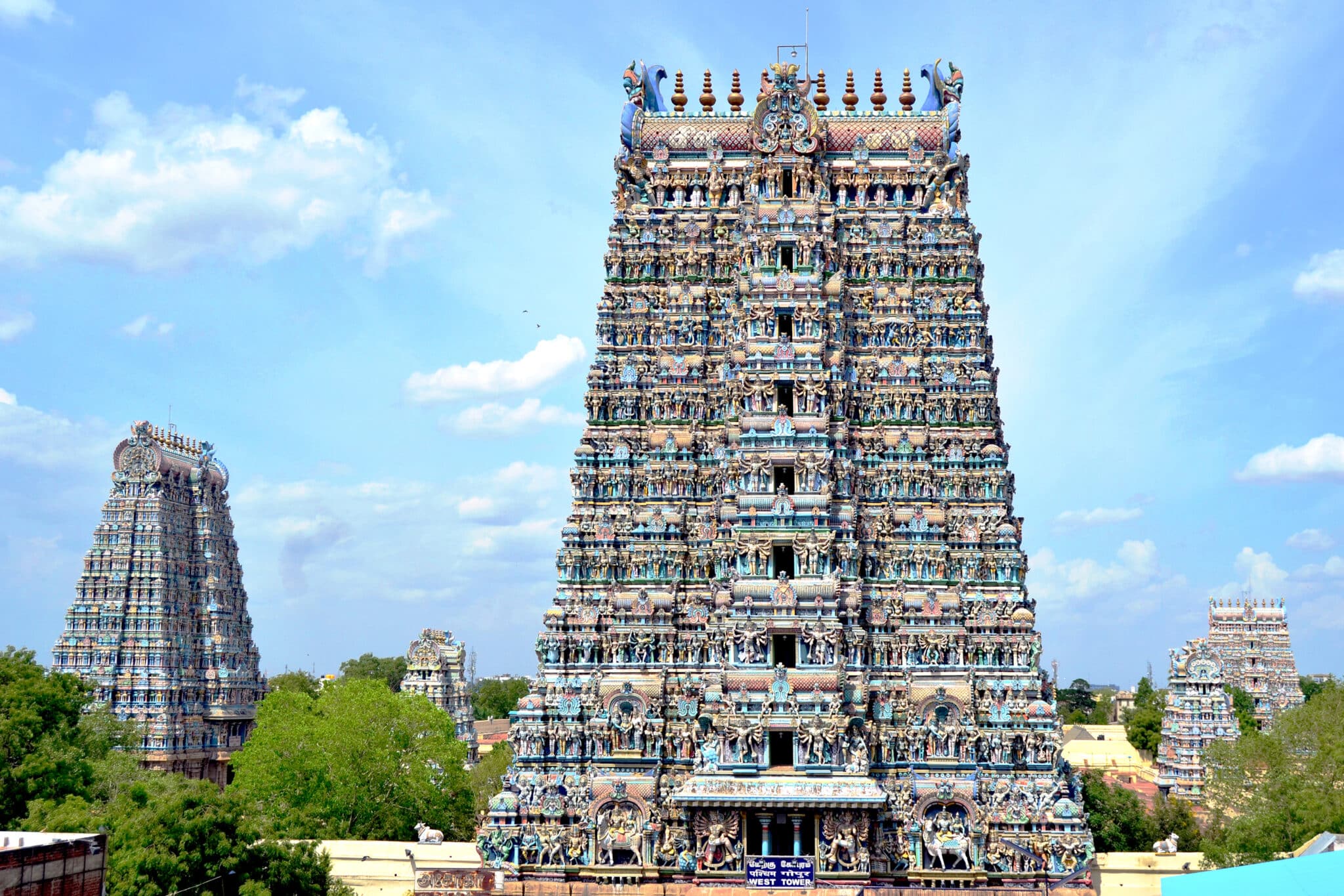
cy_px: 448
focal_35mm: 39
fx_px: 1456
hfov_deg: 49.6
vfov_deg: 34.2
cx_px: 672
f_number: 8
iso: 220
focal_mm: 26
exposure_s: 1/1000
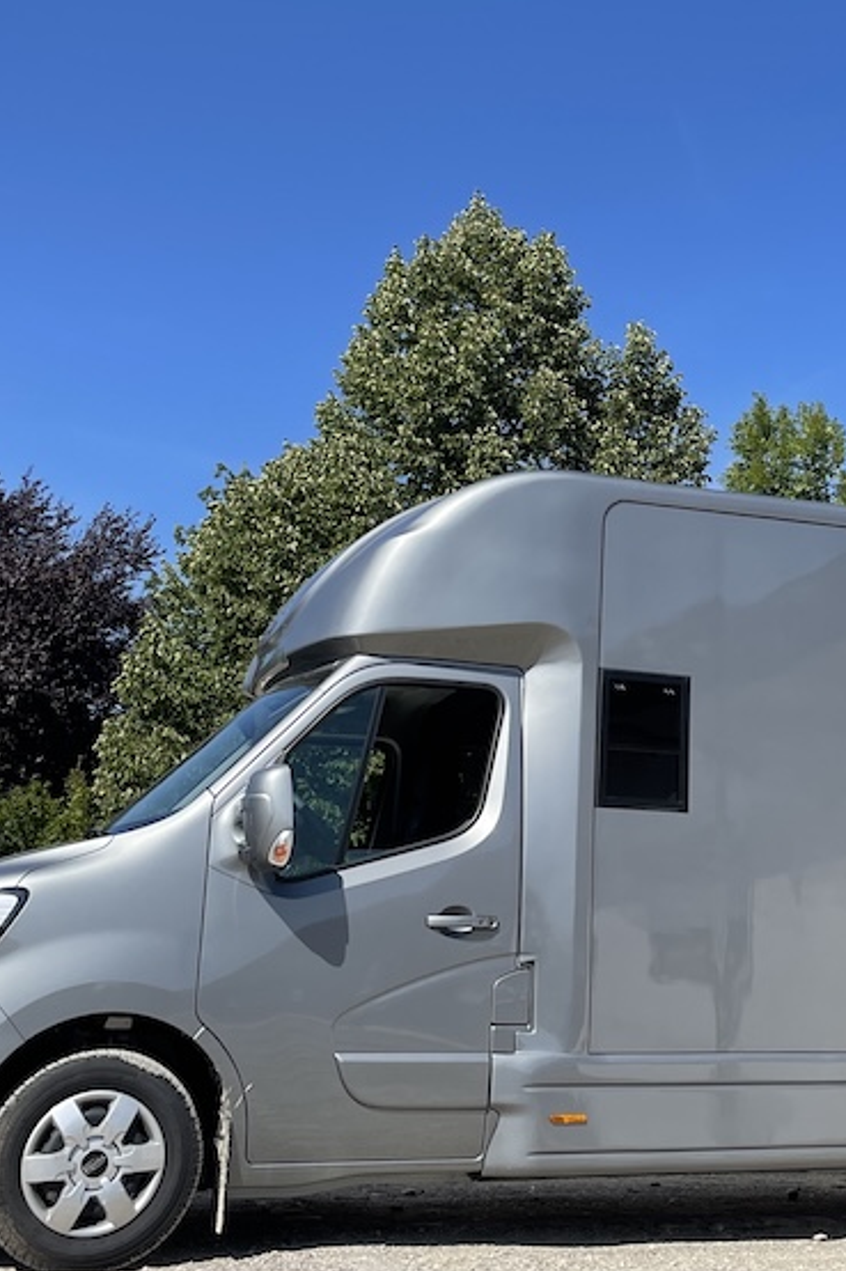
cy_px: 475
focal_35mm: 50
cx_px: 679
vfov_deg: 39.3
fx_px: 1763
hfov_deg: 26.5
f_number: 1.6
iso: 32
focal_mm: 4.2
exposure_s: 1/2817
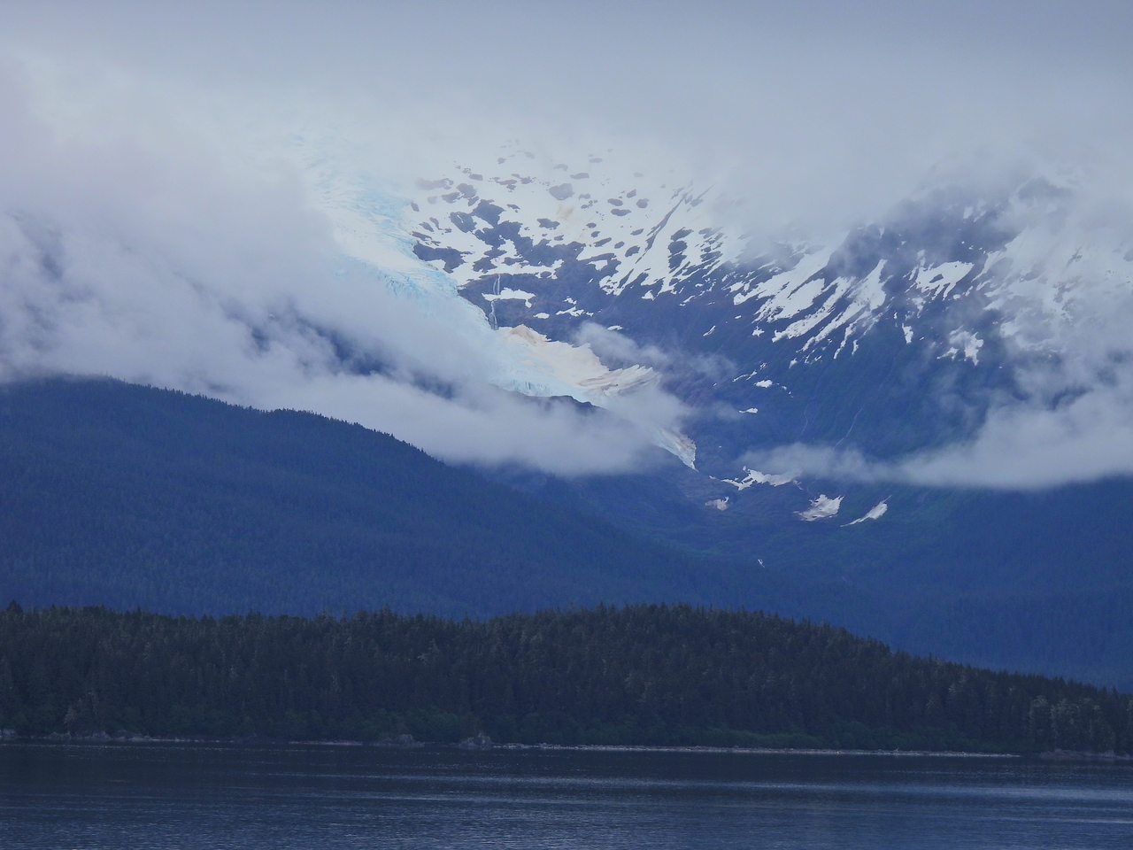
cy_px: 425
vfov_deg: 6.2
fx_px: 7855
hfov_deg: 8.2
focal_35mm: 240
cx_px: 566
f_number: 4.5
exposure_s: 1/1000
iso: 100
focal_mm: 42.8
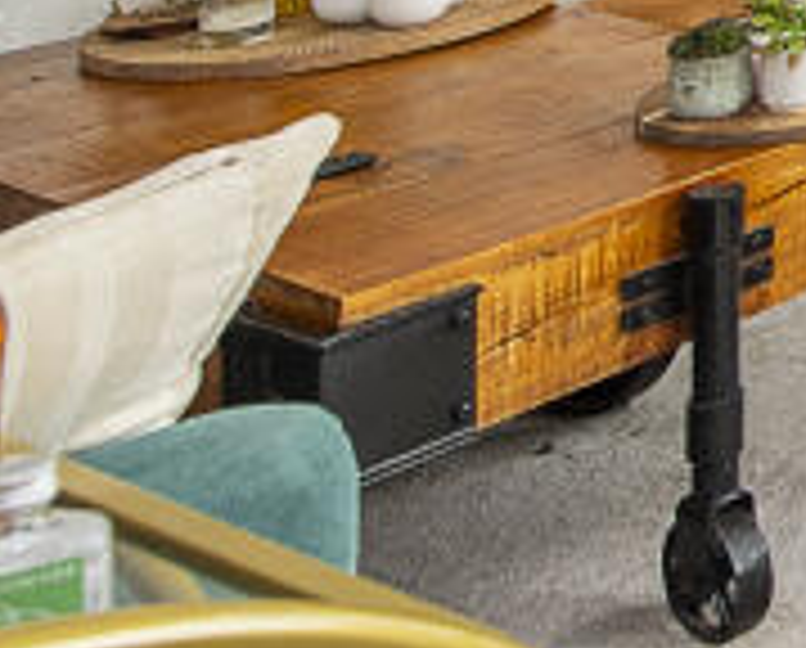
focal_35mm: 75
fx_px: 1793
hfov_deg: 16.4
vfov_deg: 17.8
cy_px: -387
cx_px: 1761
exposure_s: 1/30
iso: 500
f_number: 6.3
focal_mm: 14
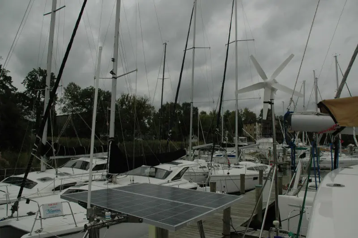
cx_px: 179
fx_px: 268
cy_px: 119
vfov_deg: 47.9
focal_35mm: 27
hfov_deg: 67.4
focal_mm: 18
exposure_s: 1/320
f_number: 9
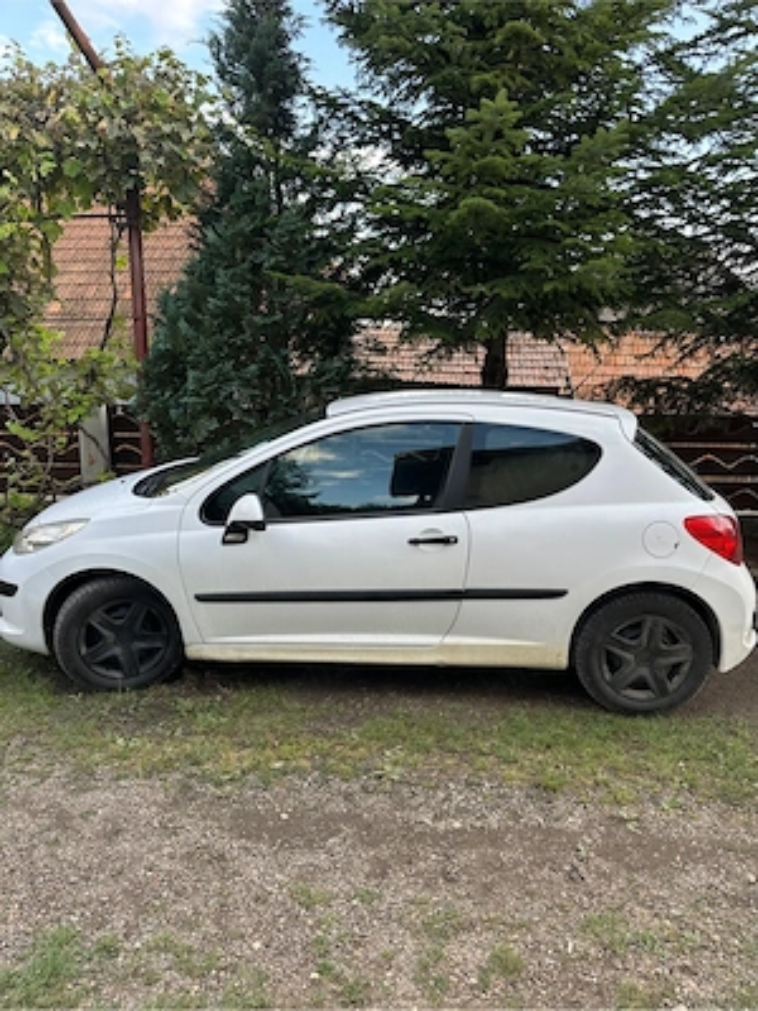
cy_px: 506
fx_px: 701
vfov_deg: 71.6
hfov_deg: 56.8
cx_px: 379
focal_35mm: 24
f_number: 1.78
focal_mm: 6.86
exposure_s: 1/260
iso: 80
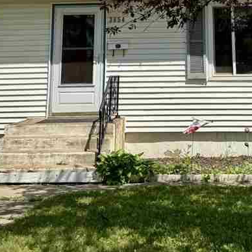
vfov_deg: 23.0
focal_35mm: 70
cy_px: -33
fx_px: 577
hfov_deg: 24.5
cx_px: 180
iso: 80
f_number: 1.78
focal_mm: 6.76
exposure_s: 1/3584
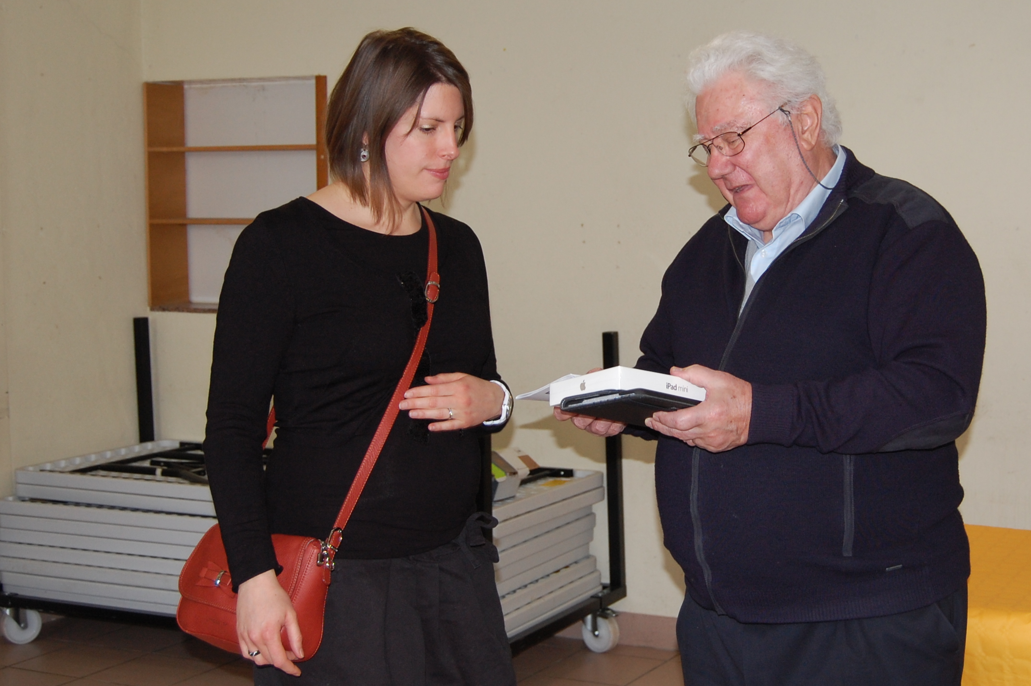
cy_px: 269
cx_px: 631
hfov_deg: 33.8
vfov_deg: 22.9
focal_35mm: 59
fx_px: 1688
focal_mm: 28
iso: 400
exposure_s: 1/60
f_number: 4.2
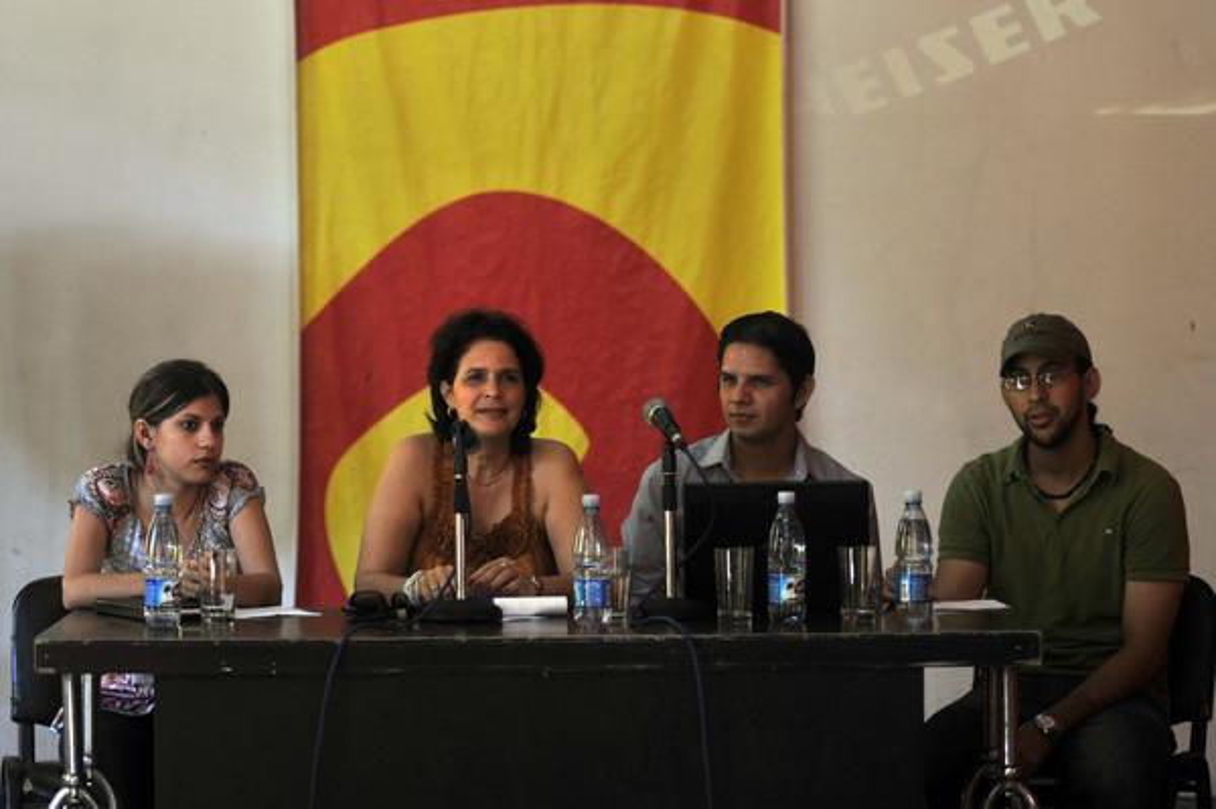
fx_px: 5062
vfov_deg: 9.1
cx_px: 608
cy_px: 404
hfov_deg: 13.7
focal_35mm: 150
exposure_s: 1/200
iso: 400
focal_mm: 100
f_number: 2.8
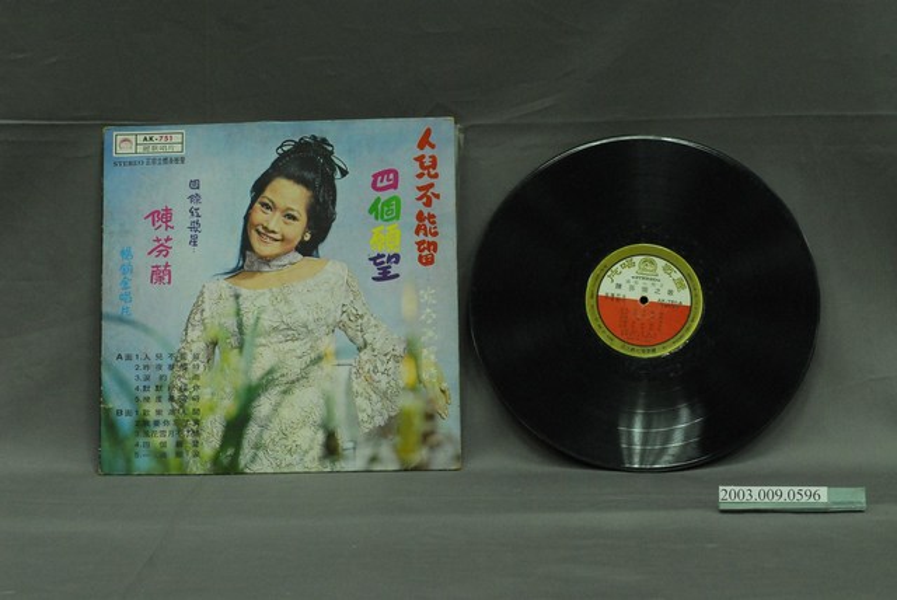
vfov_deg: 15.2
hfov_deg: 22.6
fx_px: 2244
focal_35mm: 90
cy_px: 300
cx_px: 448
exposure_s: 1/20
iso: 1000
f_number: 10
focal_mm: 60
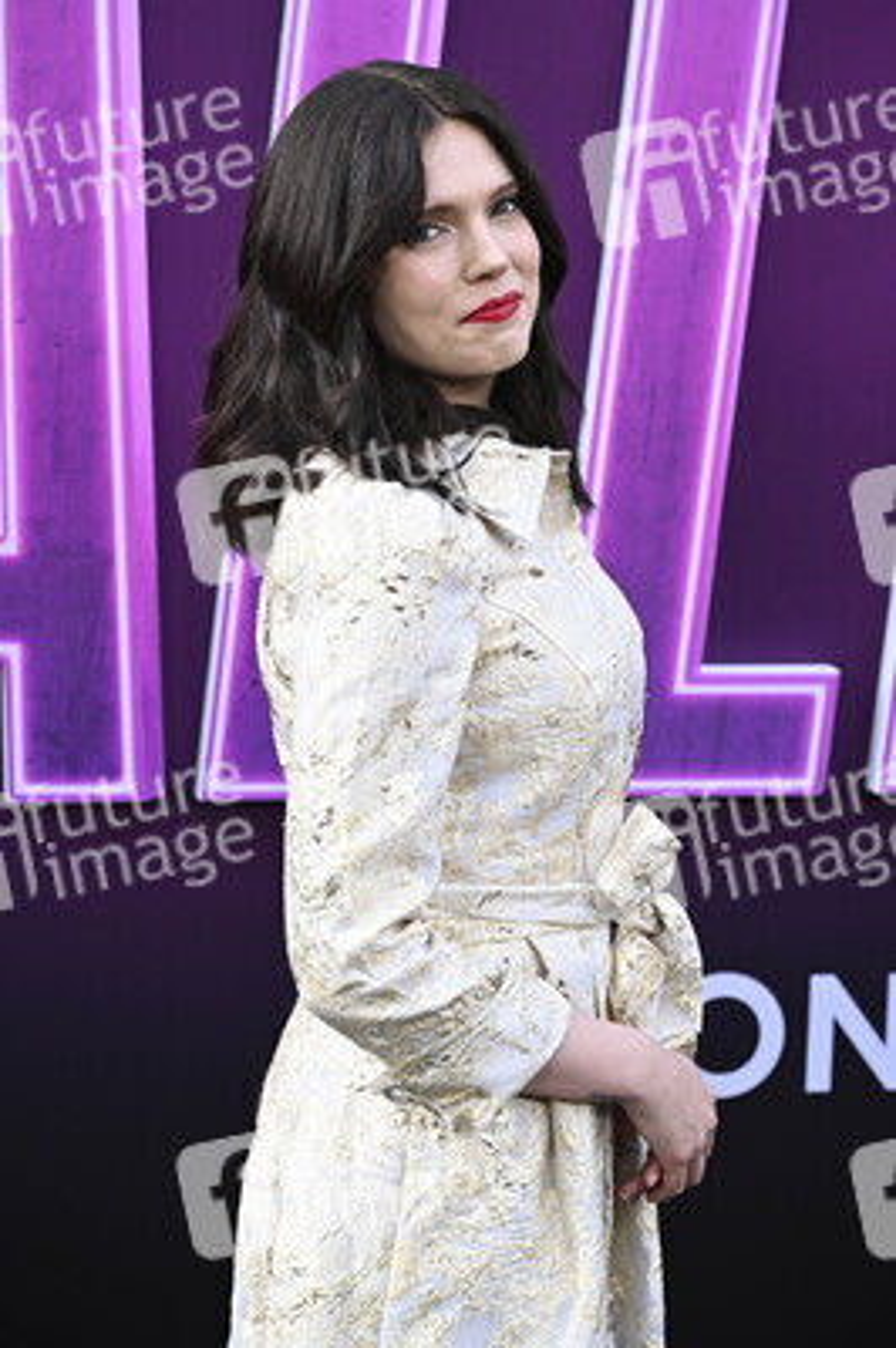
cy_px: 674
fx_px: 3590
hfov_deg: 14.2
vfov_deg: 21.3
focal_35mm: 96
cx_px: 448
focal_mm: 96
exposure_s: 1/320
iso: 1000
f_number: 6.3
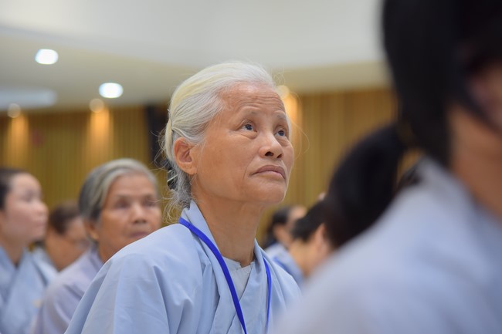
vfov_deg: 11.4
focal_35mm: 120
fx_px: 1673
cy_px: 167
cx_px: 251
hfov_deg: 17.1
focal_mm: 120
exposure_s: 1/100
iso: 1250
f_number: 5
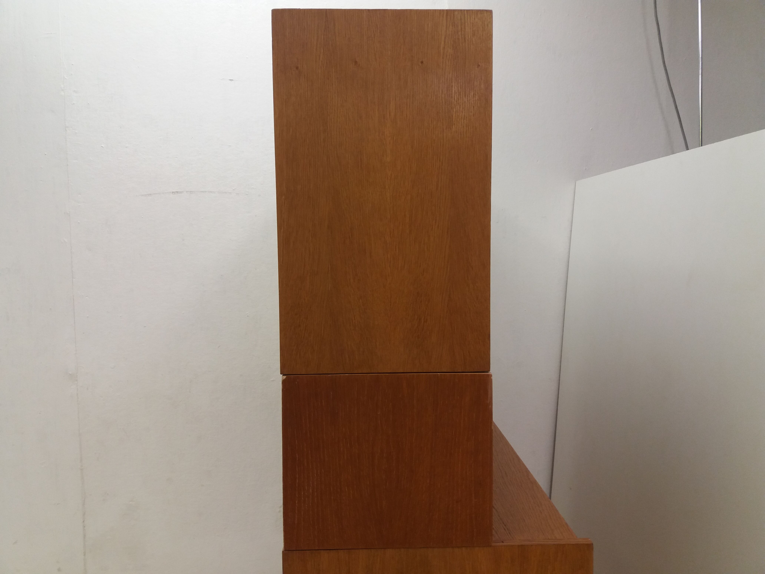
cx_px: 382
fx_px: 619
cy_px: 287
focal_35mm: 28
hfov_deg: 63.4
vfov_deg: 49.7
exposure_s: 1/33
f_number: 1.9
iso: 80
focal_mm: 3.7
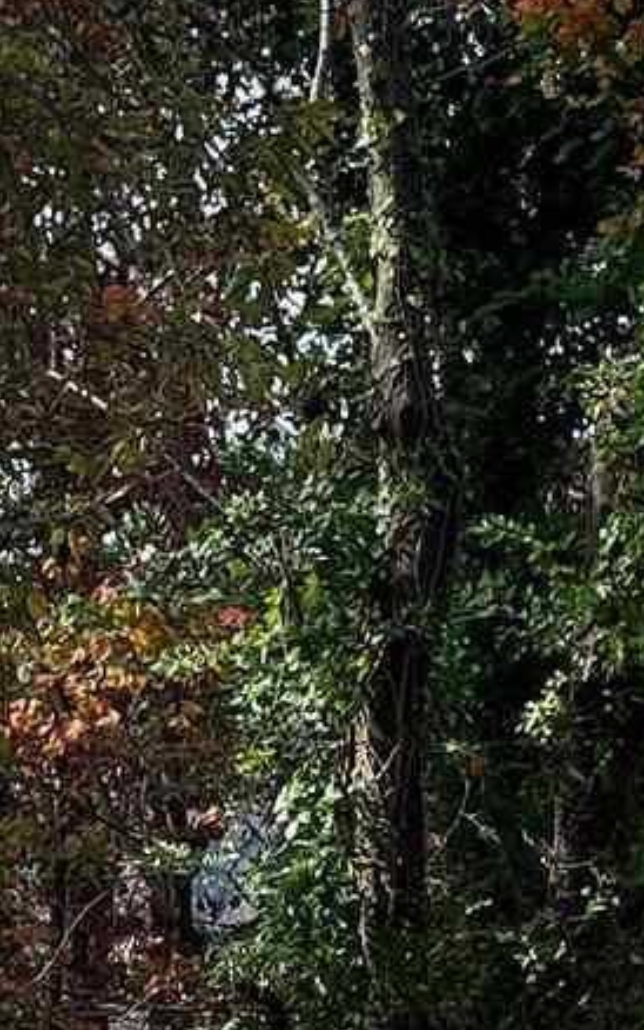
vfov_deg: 14.3
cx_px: 33
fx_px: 4069
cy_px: 814
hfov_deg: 9.0
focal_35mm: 145
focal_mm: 5.1
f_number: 1.6
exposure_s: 1/718
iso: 50
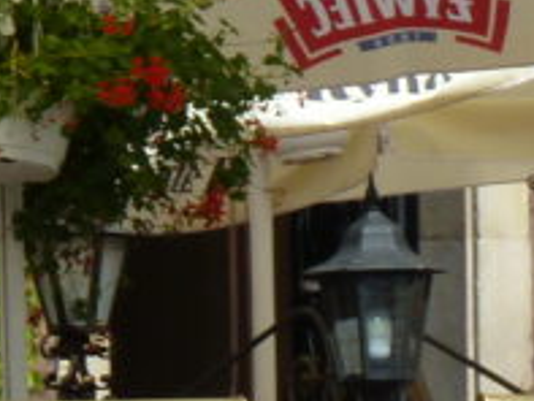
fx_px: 15729
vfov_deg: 1.5
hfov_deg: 1.9
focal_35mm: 1019
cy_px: 707
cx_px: 1171
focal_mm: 34.9
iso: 80
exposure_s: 1/320
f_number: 5.6
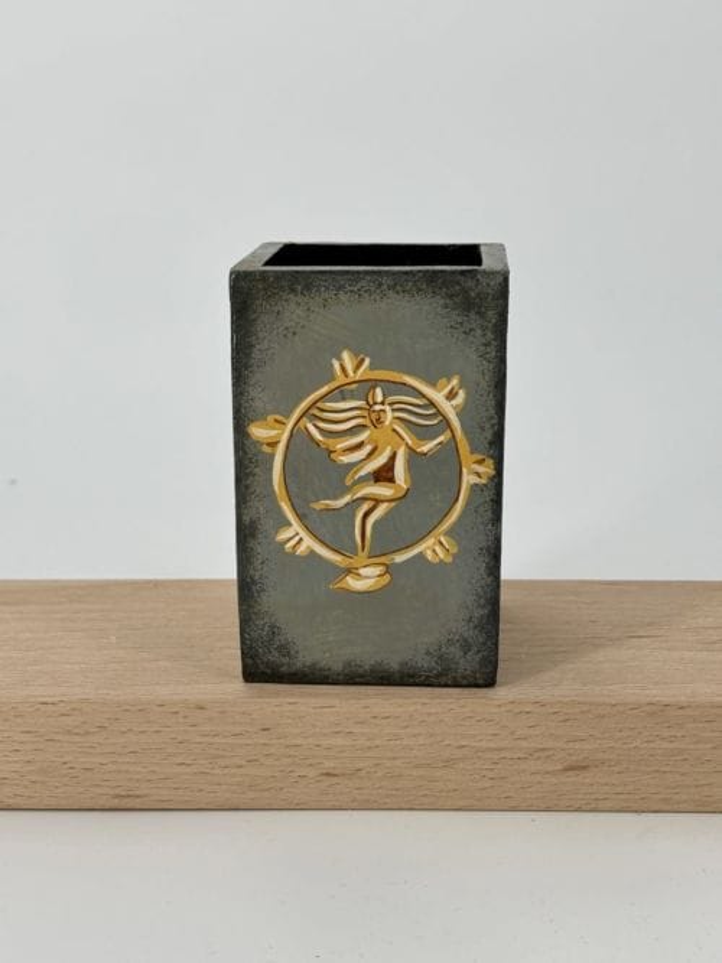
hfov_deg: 28.0
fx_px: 1447
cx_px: 361
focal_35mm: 52
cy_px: 482
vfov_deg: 36.8
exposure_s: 1/943
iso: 32
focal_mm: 5.96
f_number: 1.6
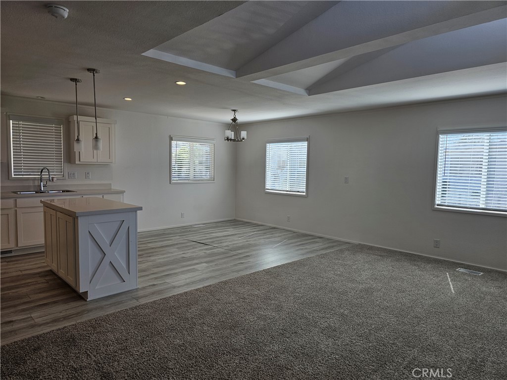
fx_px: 337
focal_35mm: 23
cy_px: 190
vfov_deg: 58.9
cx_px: 254
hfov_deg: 73.9
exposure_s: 1/120
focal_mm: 6.3
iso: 25
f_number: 1.7
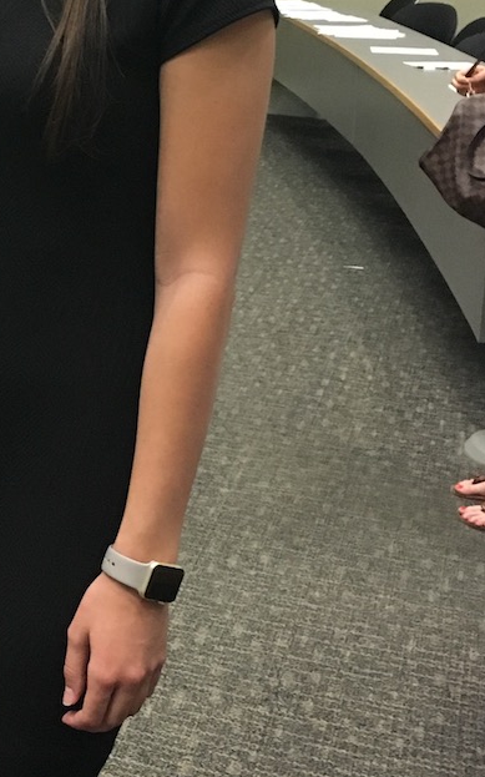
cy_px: 274
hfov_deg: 16.7
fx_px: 1566
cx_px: -135
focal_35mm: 74
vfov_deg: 27.7
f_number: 2.2
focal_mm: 4.15
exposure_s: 1/30
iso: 200
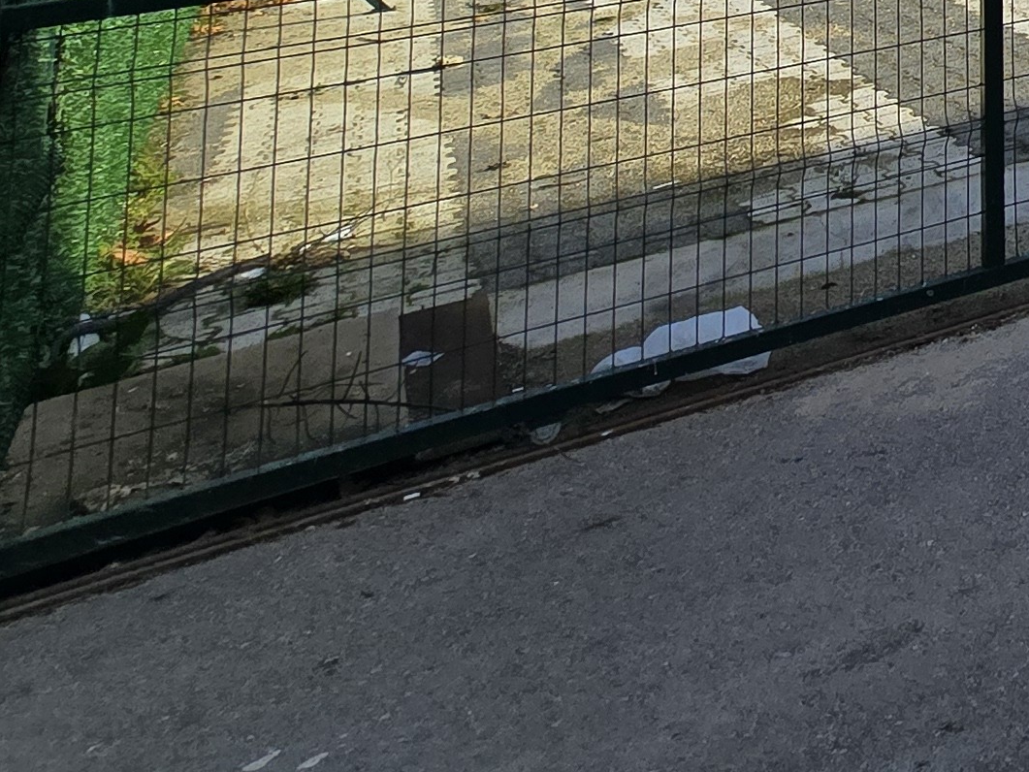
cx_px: 1721
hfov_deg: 24.3
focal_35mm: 49
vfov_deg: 21.1
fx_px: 1457
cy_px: -582
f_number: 2.2
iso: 50
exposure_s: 1/1521
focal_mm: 2.2
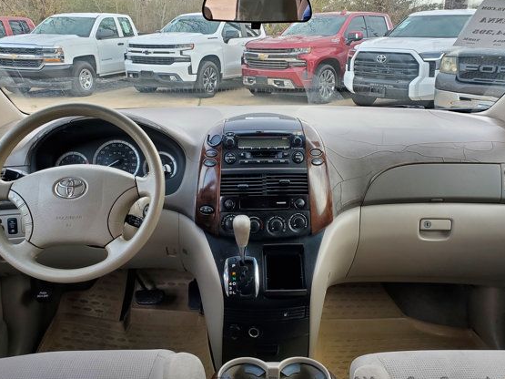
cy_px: 185
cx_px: 249
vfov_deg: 46.8
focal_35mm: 30
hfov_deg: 60.0
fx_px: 438
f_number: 2.4
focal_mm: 4.3
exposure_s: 1/89
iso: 80
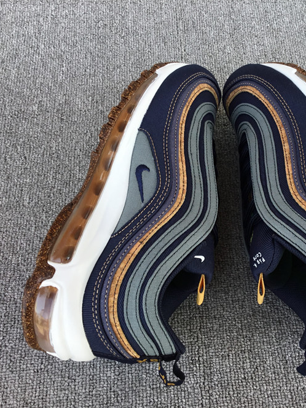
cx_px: 208
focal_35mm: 42
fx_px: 495
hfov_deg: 34.0
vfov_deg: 44.8
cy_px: 203
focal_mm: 3.3
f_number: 2.4
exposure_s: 1/114
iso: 25
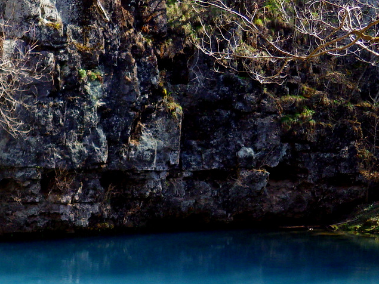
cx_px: 127
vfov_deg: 21.6
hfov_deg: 30.5
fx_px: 690
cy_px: 343
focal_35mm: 63
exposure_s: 1/1000
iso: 250
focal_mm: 4.5
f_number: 2
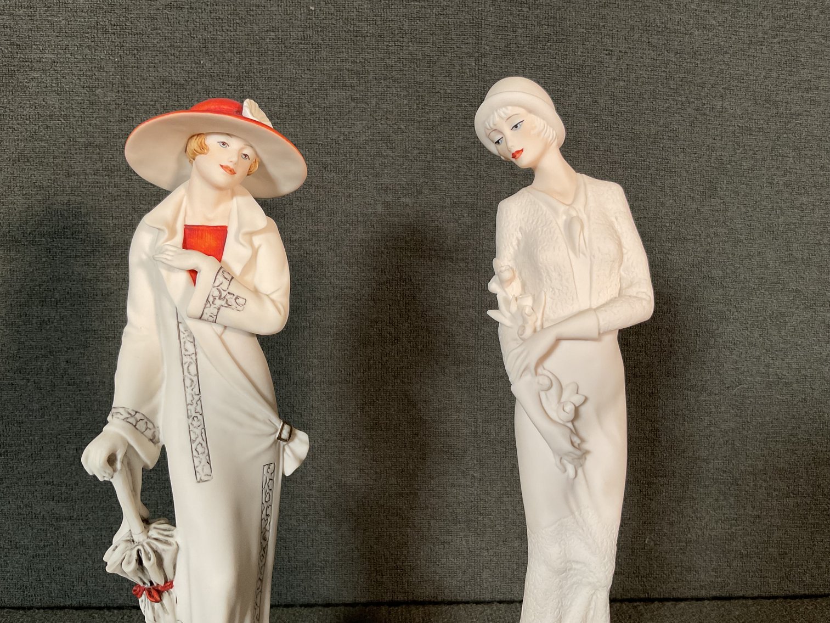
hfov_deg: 61.7
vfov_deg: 48.2
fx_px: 695
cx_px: 415
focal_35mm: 29
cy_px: 312
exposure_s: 1/120
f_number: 1.8
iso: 64
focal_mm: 3
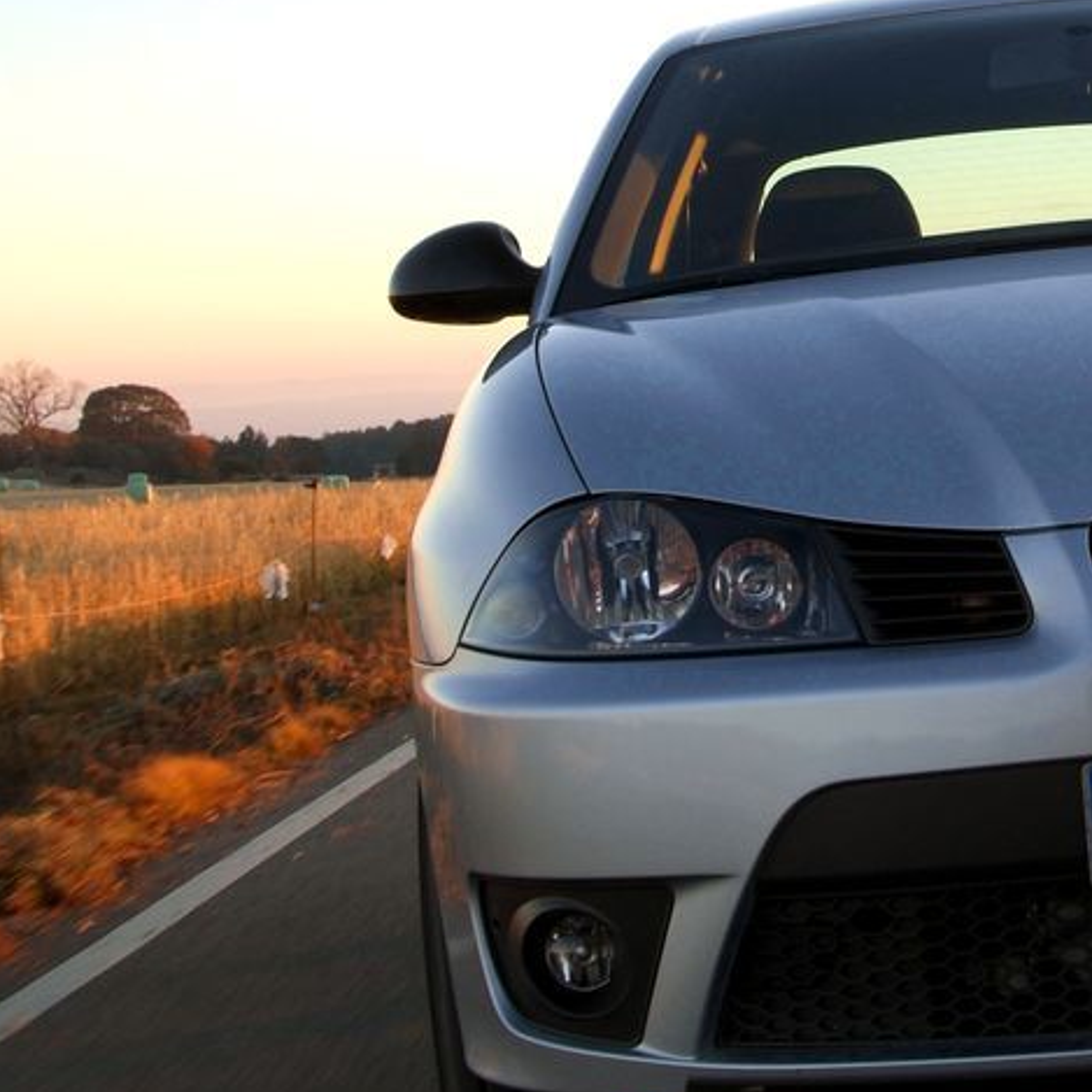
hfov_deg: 18.0
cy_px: 567
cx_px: 1132
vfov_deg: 18.5
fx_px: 3355
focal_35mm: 94
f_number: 6.7
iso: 160
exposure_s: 1/30
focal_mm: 24
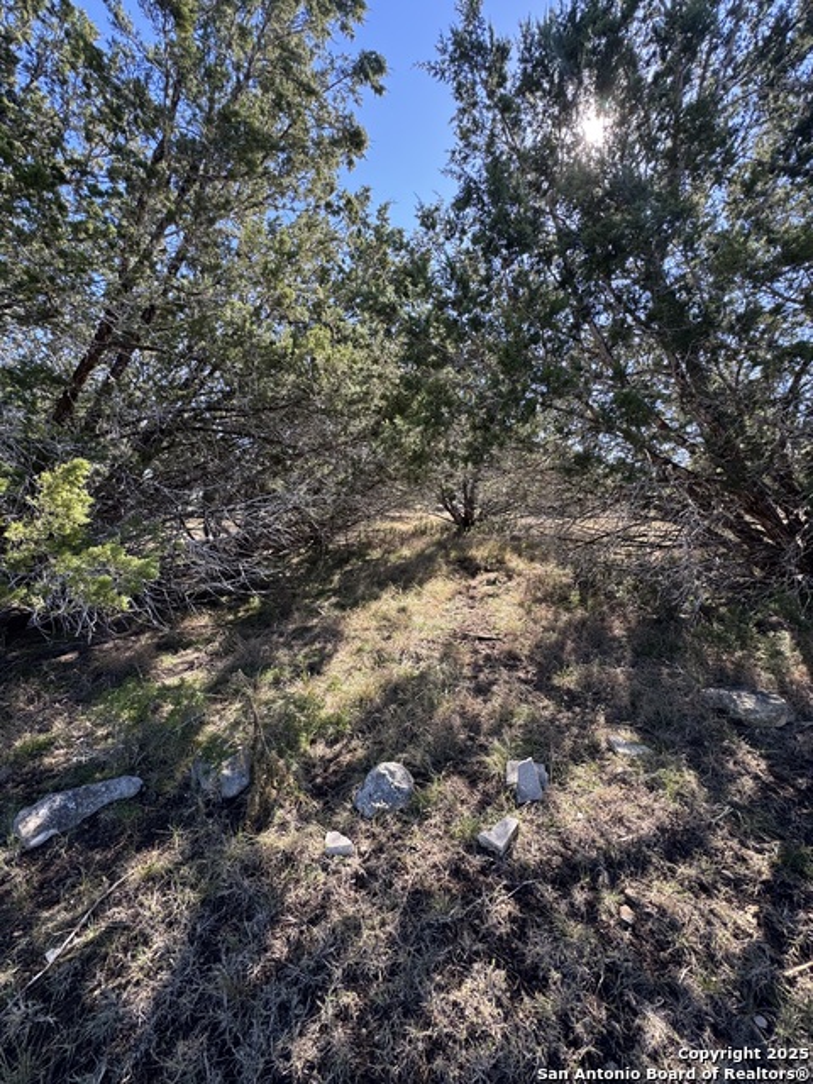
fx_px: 438
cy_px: 542
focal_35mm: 14
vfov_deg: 102.1
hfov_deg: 85.7
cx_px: 406
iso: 40
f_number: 2.2
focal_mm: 2.22
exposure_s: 1/184
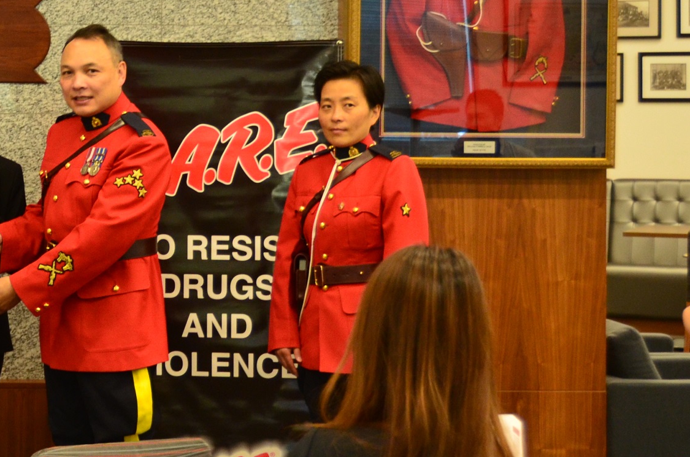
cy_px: 96
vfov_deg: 12.5
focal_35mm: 108
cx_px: -155
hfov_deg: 17.9
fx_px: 2070
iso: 800
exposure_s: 1/40
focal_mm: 29
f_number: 4
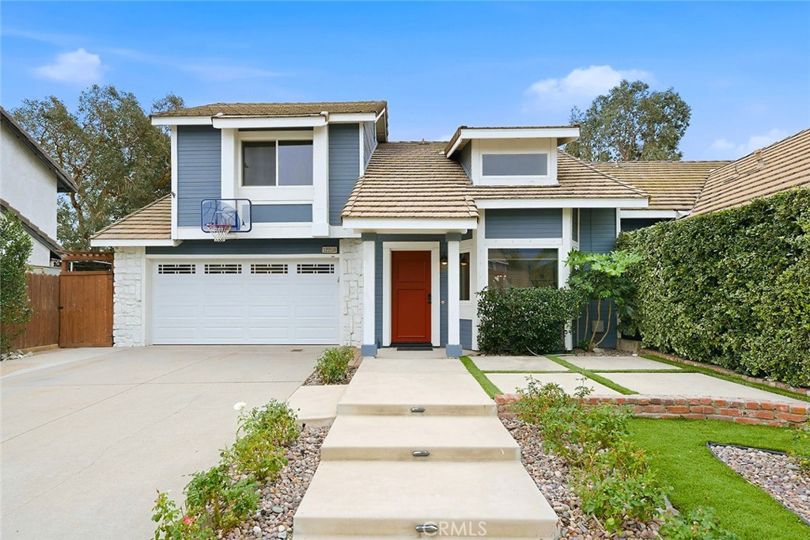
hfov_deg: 84.0
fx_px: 450
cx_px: 405
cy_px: 270
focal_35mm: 20
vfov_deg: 61.9
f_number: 5.6
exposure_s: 1/200
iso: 320
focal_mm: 20
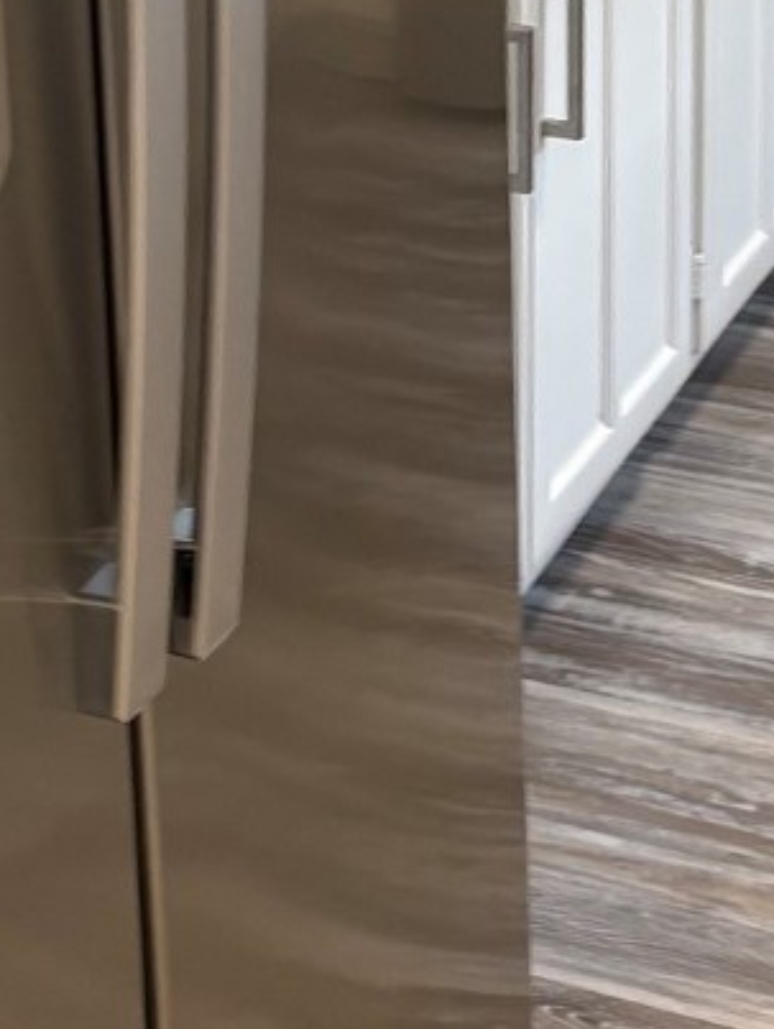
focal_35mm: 99
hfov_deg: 14.8
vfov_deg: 18.3
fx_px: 2947
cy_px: -357
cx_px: 731
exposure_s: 1/60
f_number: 1.6
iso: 160
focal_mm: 5.96
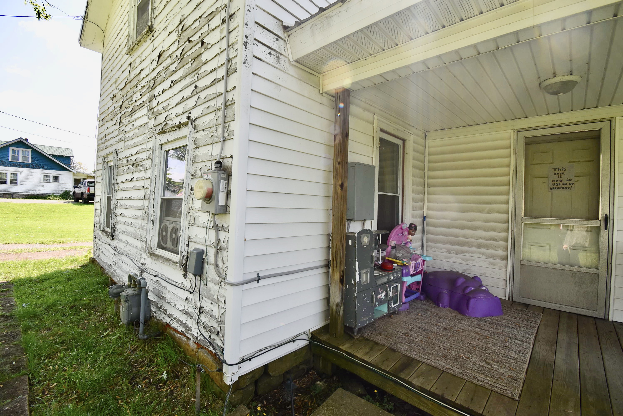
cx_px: 312
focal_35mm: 15
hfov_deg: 100.3
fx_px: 260
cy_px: 208
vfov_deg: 77.4
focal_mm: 10
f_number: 6.3
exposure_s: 1/250
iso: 200
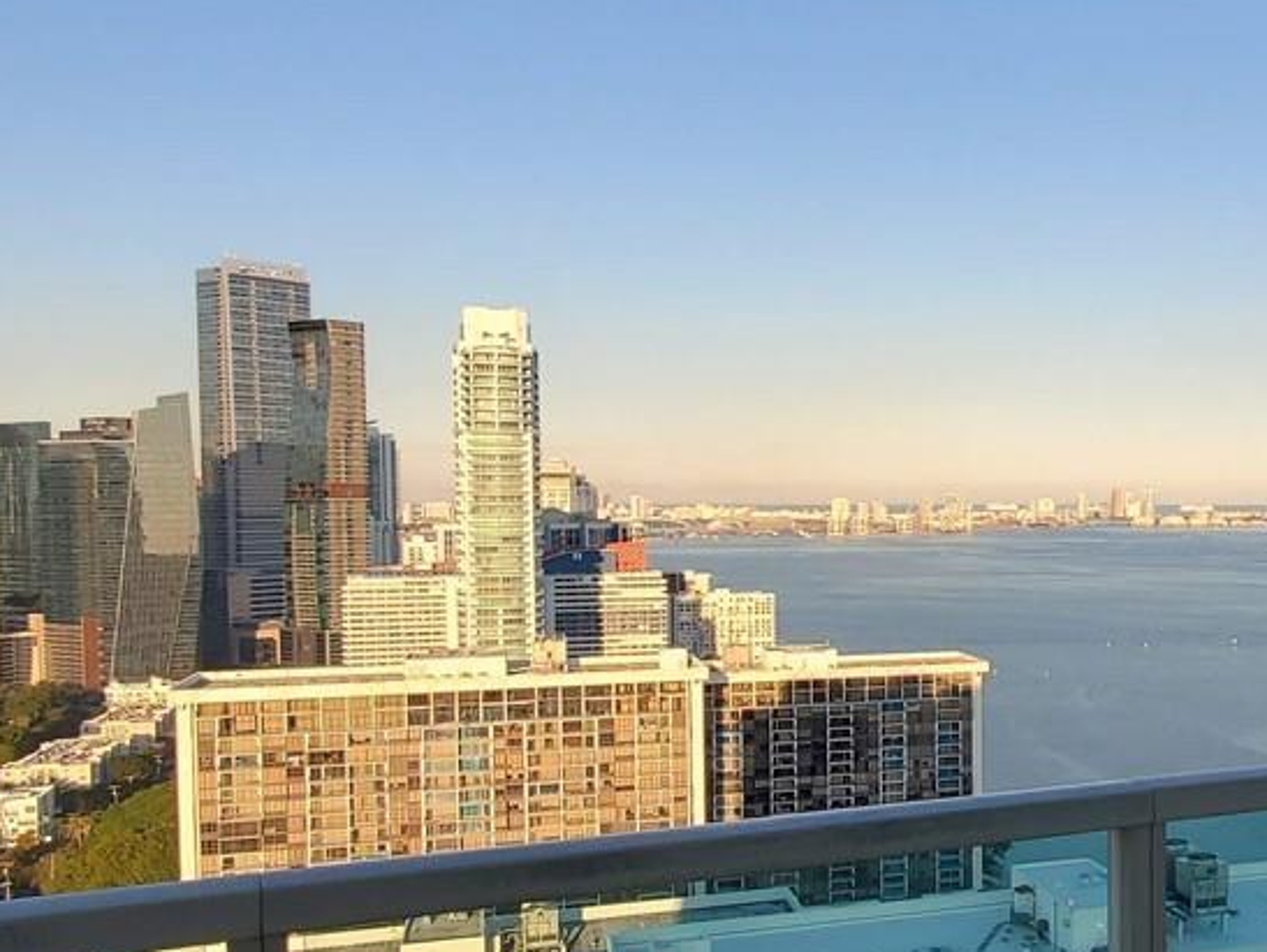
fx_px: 1392
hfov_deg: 45.3
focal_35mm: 38
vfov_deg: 37.7
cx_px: 1089
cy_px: 554
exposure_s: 1/648
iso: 50
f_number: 2.2
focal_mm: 1.8
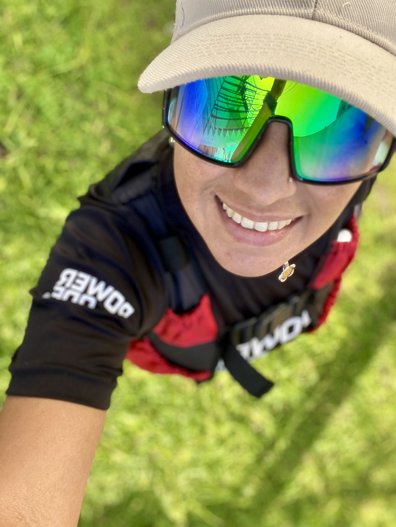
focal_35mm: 30
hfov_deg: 46.8
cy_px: 264
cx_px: 198
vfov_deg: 60.0
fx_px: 458
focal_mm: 2.71
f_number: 2.2
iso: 25
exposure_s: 1/222
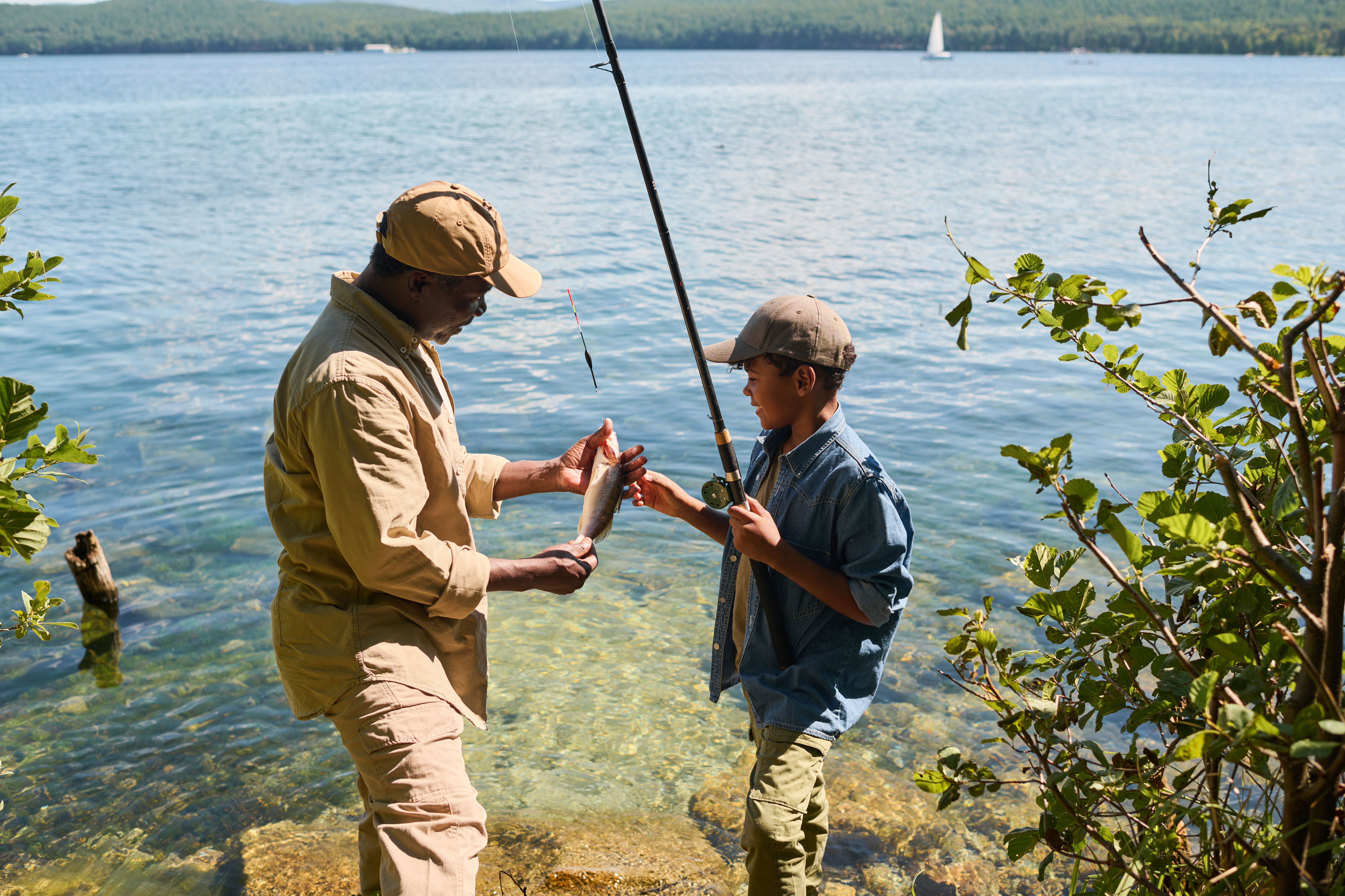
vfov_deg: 37.9
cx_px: 672
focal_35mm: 35
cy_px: 448
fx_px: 1308
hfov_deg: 54.4
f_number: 4
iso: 160
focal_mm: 35
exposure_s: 1/640
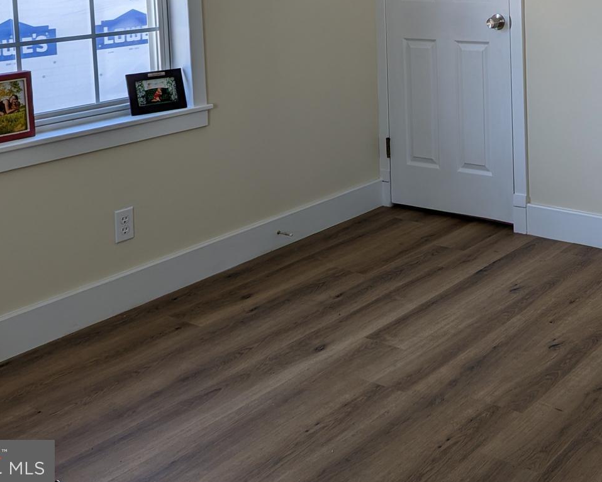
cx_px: 539
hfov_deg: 35.2
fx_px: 891
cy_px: 8
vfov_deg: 28.5
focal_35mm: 50
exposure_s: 1/253
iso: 41
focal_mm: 6.81
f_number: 1.85
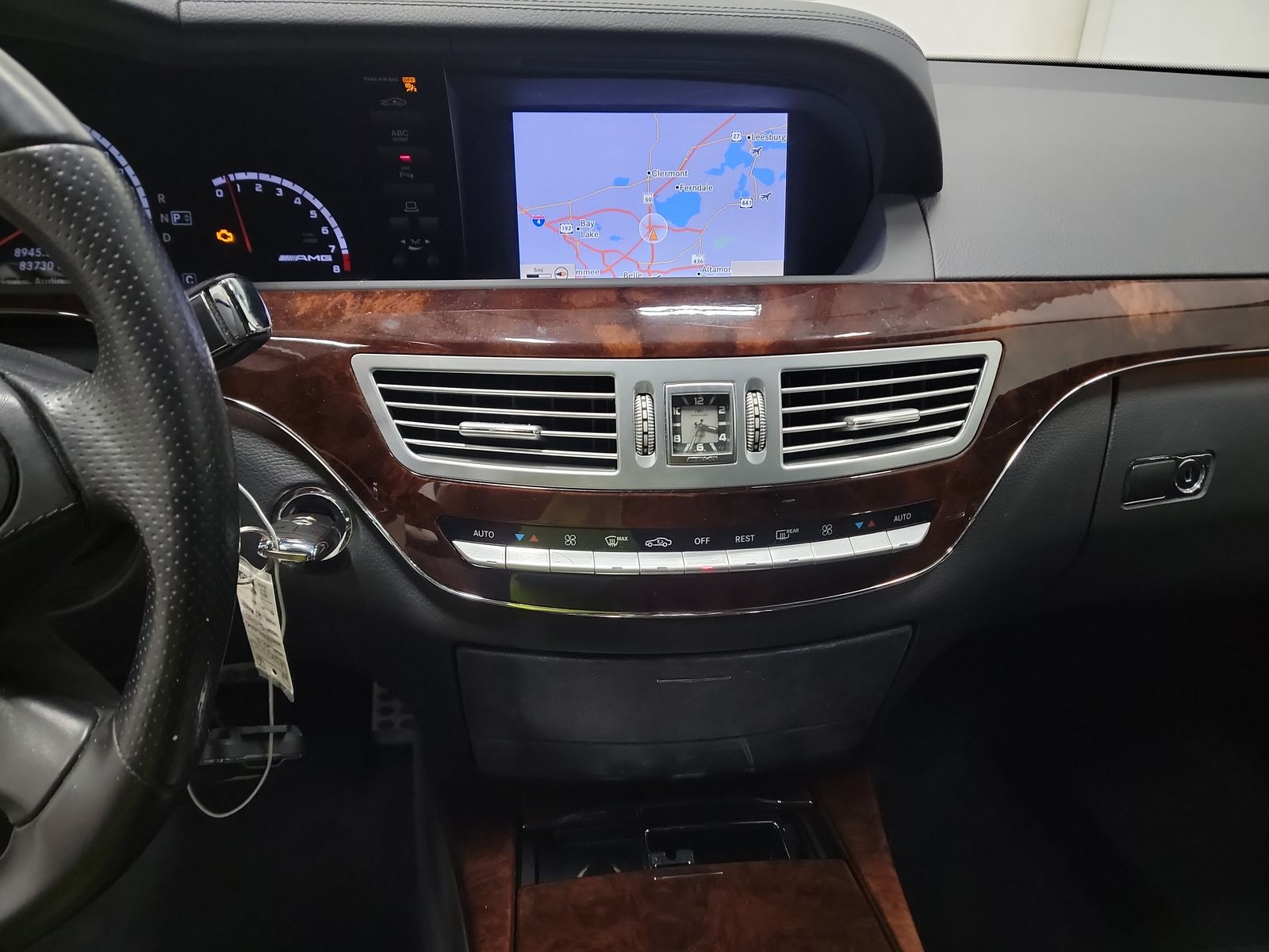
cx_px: 634
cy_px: 476
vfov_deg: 56.8
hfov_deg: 71.6
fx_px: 880
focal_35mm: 24
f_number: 1.8
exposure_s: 1/39
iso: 885
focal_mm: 6.7
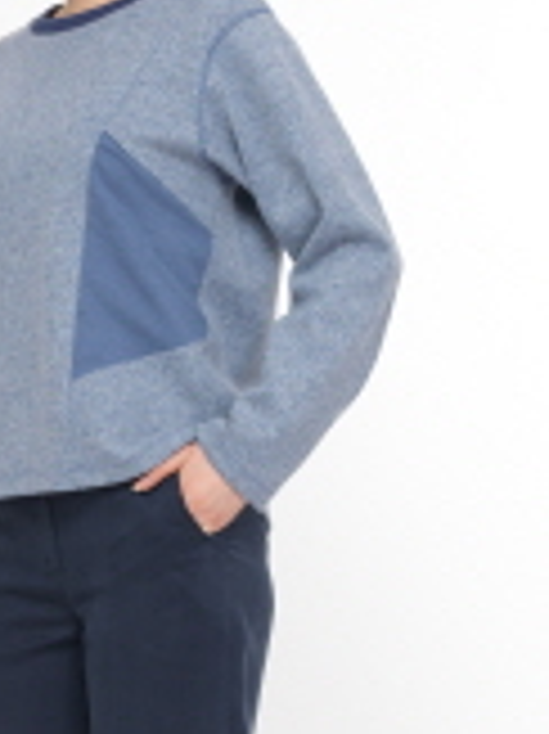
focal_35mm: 228
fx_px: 4828
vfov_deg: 8.7
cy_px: 230
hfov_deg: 6.5
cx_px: 122
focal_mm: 80
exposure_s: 1/250
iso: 100
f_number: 9
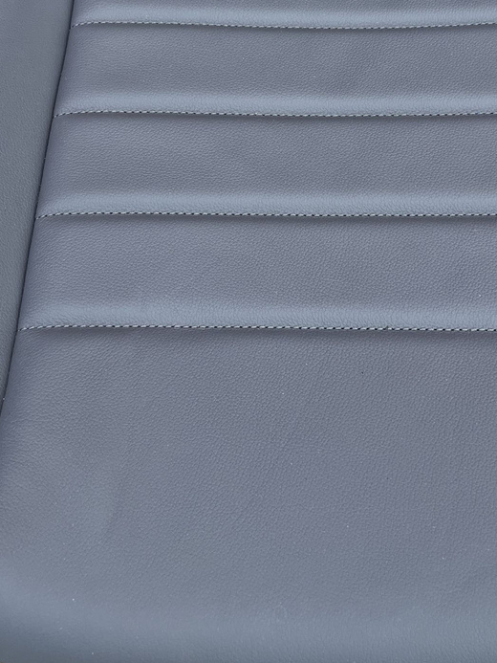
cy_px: 121
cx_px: 324
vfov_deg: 31.3
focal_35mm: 60
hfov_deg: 24.3
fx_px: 1148
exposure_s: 1/261
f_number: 1.6
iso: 40
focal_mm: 5.1
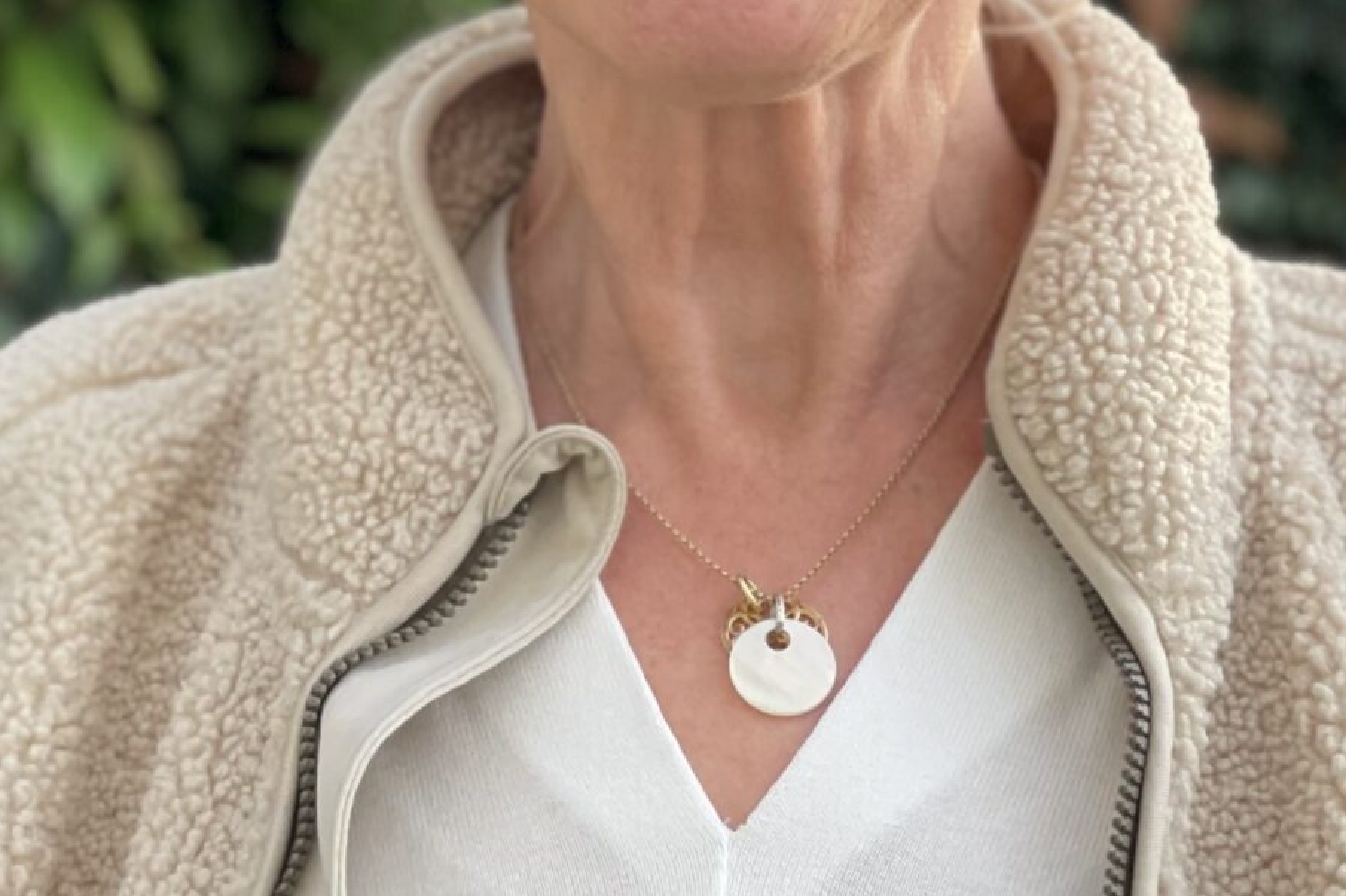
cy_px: 186
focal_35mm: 153
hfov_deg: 13.4
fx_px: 5719
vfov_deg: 8.9
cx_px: 693
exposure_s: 1/122
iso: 40
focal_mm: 6
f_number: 2
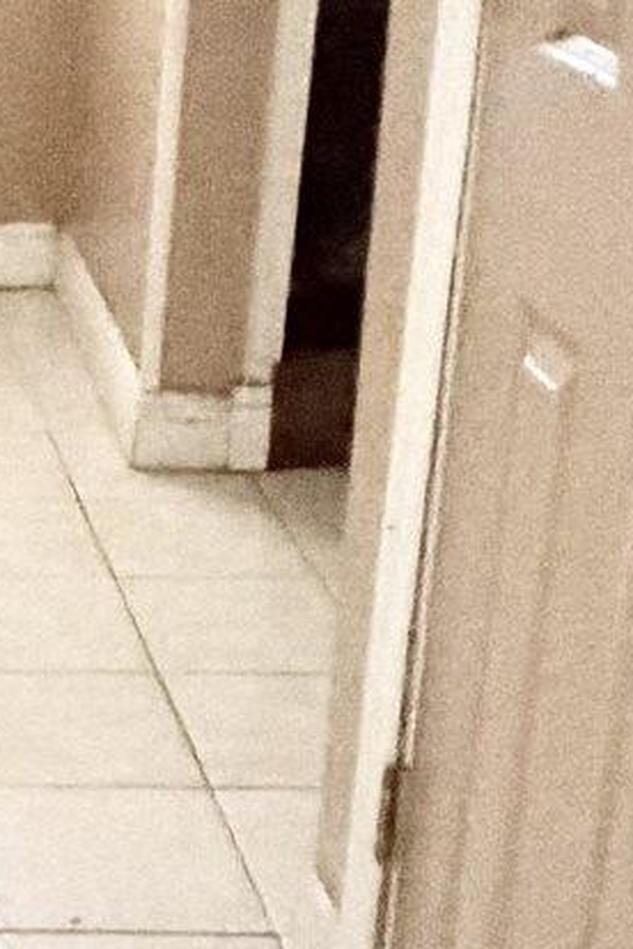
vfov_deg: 25.0
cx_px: -271
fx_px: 2136
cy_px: 348
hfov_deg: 15.7
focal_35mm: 81
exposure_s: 1/36
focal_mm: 2.22
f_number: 2.2
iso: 1600
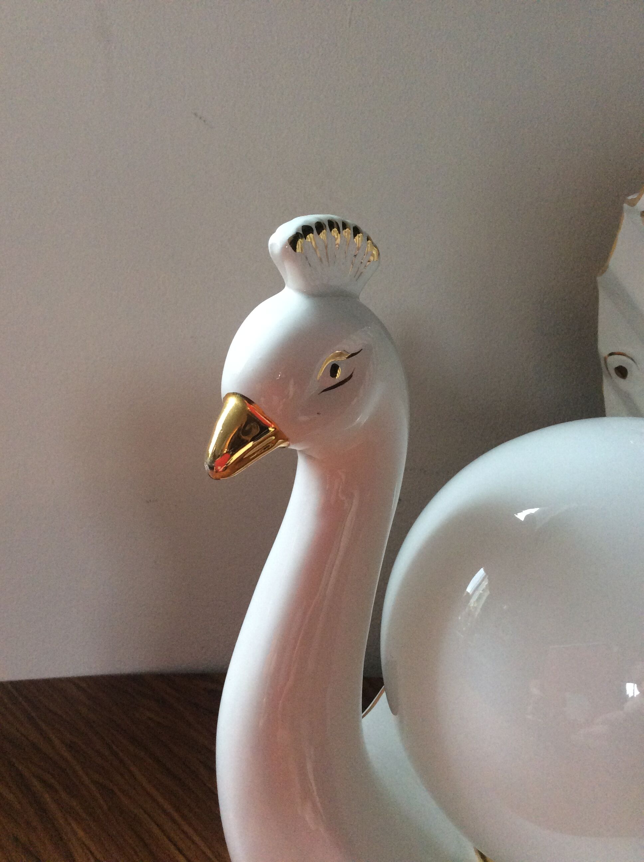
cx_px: 322
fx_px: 796
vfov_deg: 56.9
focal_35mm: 32
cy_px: 431
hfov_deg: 44.1
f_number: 2.4
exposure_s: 1/25
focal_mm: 3.3
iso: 125
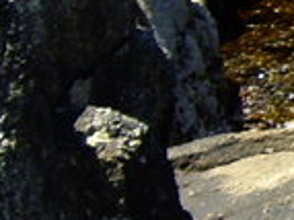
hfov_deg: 6.5
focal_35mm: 273
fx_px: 2317
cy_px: -68
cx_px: 931
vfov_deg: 5.4
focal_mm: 6.2
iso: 50
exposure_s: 1/160
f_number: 4.3
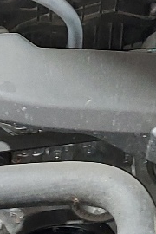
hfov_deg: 8.6
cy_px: -218
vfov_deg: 11.7
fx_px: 1040
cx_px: 86
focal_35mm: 160
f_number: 1.5
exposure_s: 1/17
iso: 150
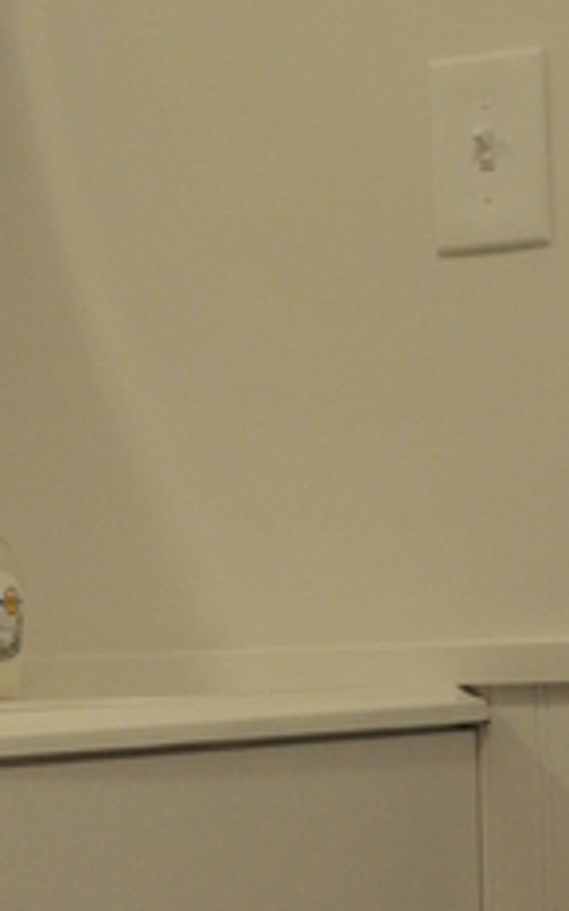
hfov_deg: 9.3
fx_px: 3503
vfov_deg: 14.8
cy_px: 674
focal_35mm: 141
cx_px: 337
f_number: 3.5
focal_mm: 20
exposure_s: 1/125
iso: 500
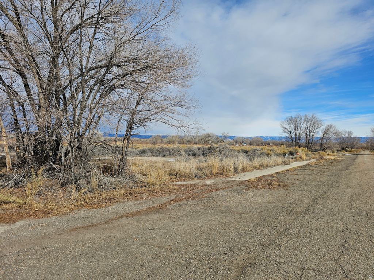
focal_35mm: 23
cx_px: 187
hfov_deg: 73.9
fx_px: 248
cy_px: 140
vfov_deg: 58.9
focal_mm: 6.3
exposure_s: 1/1425
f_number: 1.7
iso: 10
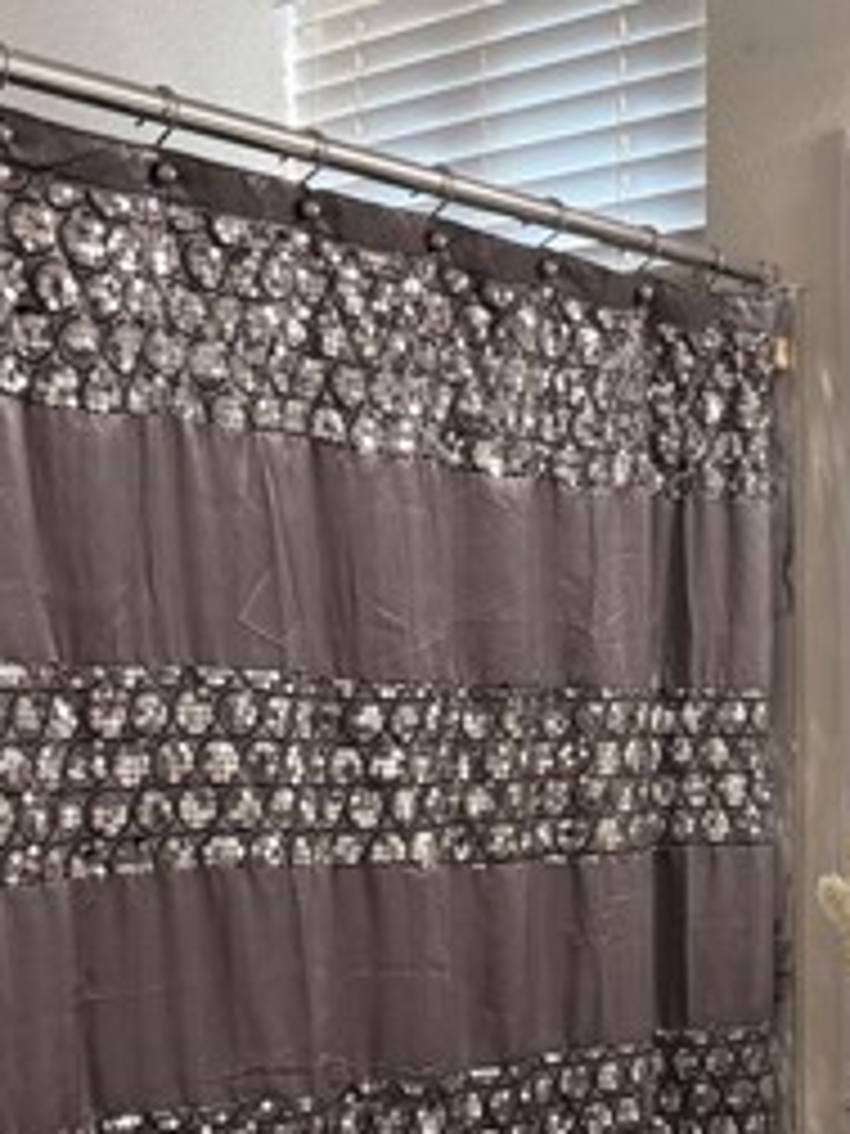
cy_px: 909
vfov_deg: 30.9
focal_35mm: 61
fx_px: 1997
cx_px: 810
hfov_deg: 23.2
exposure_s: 1/230
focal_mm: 6.76
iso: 200
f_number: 1.78
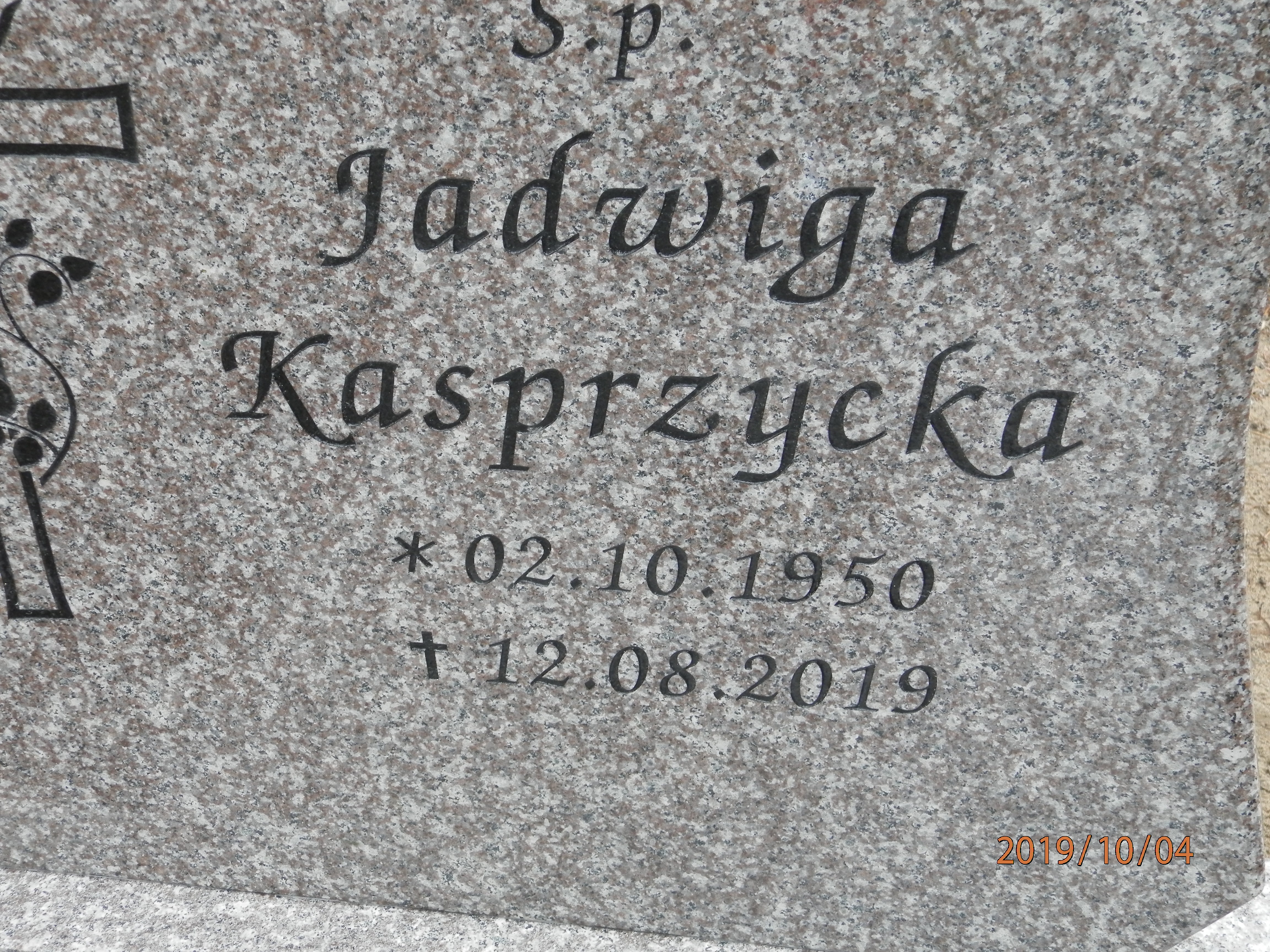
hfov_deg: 34.9
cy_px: 476
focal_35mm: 55
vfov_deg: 26.6
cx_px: 635
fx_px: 2018
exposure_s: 1/125
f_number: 3.8
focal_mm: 9.9
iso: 160
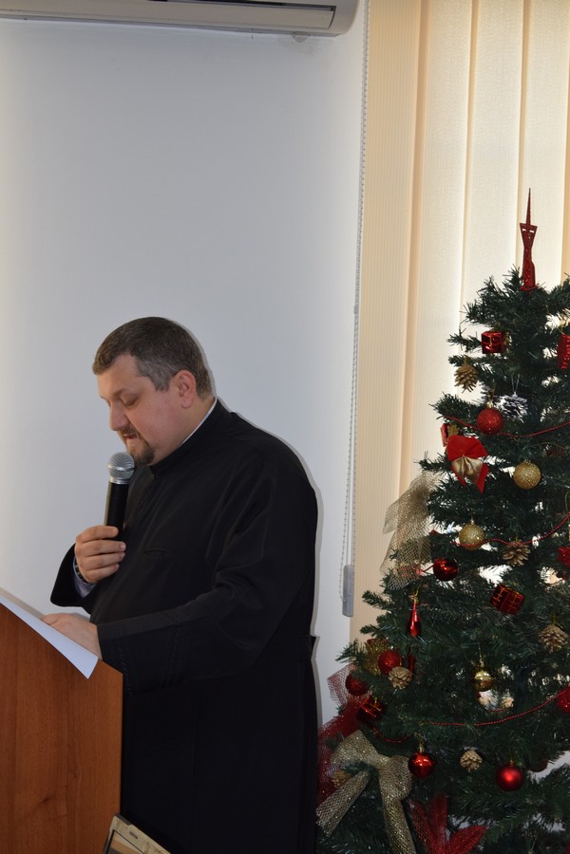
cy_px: 427
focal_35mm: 82
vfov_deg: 24.6
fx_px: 1959
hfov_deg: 16.6
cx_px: 285
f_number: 5.6
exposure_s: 1/60
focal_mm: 55
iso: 900
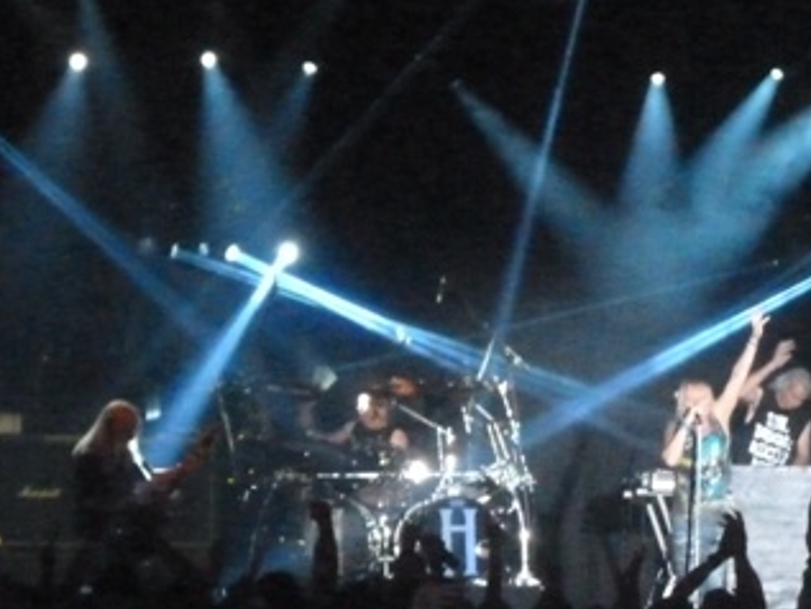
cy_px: 443
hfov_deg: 7.8
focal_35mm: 252
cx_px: 596
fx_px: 5906
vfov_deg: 5.9
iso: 1600
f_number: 4.3
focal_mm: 17
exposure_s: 1/40
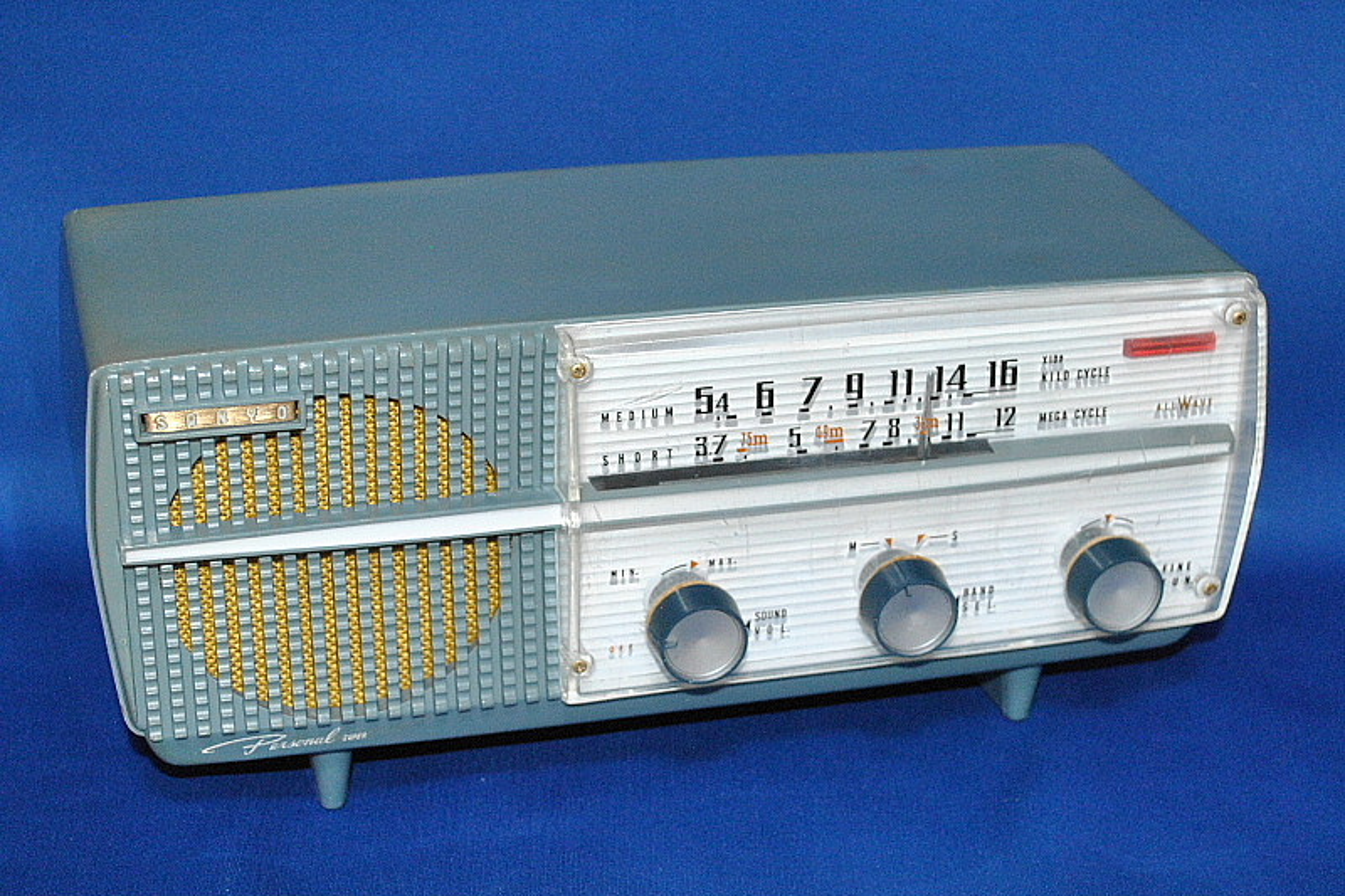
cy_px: 448
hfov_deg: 41.1
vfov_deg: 28.1
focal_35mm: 48
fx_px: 1793
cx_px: 672
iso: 800
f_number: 4.8
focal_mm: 32
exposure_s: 1/60
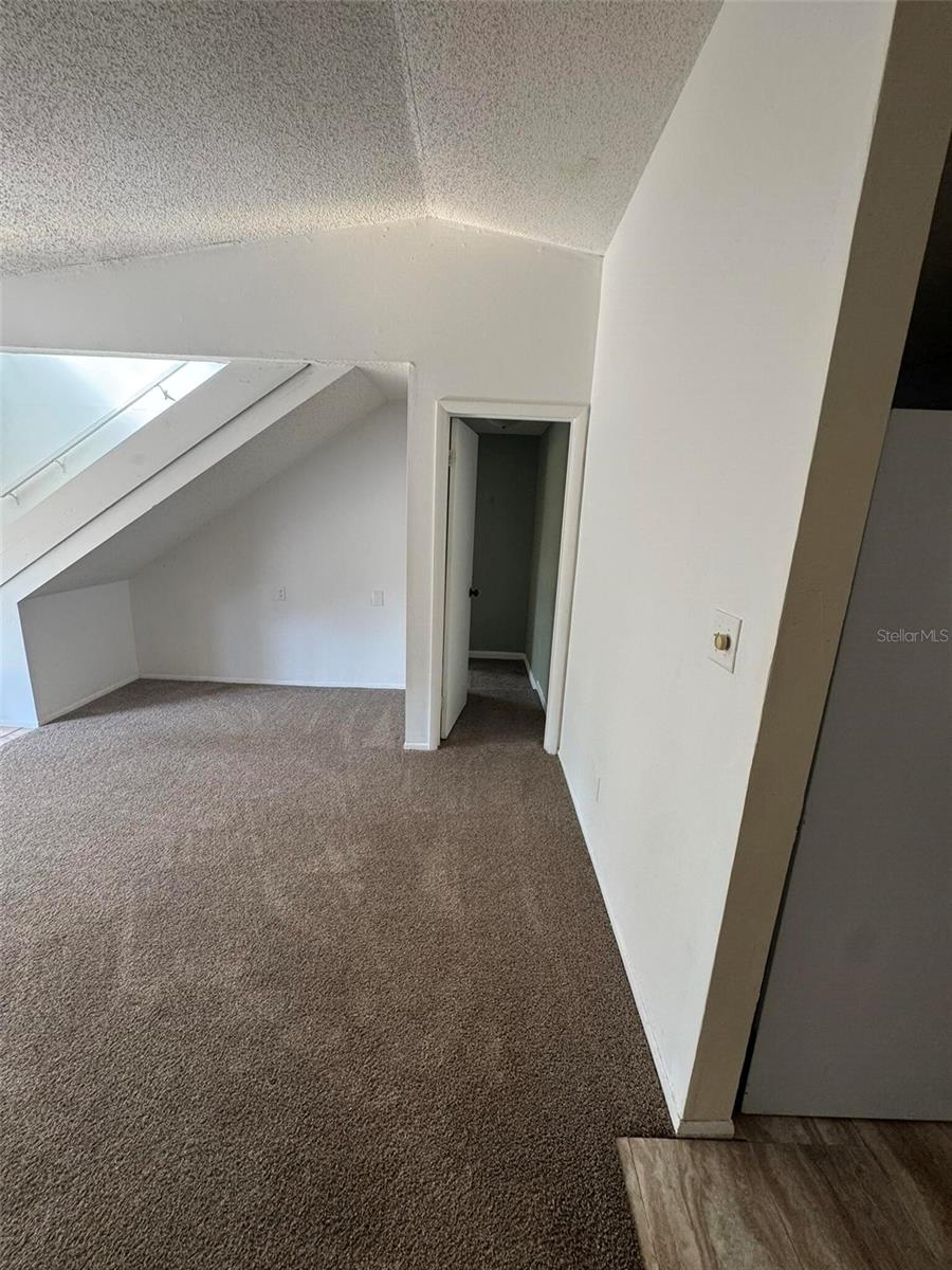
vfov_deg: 102.1
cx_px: 476
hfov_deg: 85.7
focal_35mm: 14
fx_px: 513
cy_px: 635
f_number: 2.2
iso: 200
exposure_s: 1/99
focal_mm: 2.22
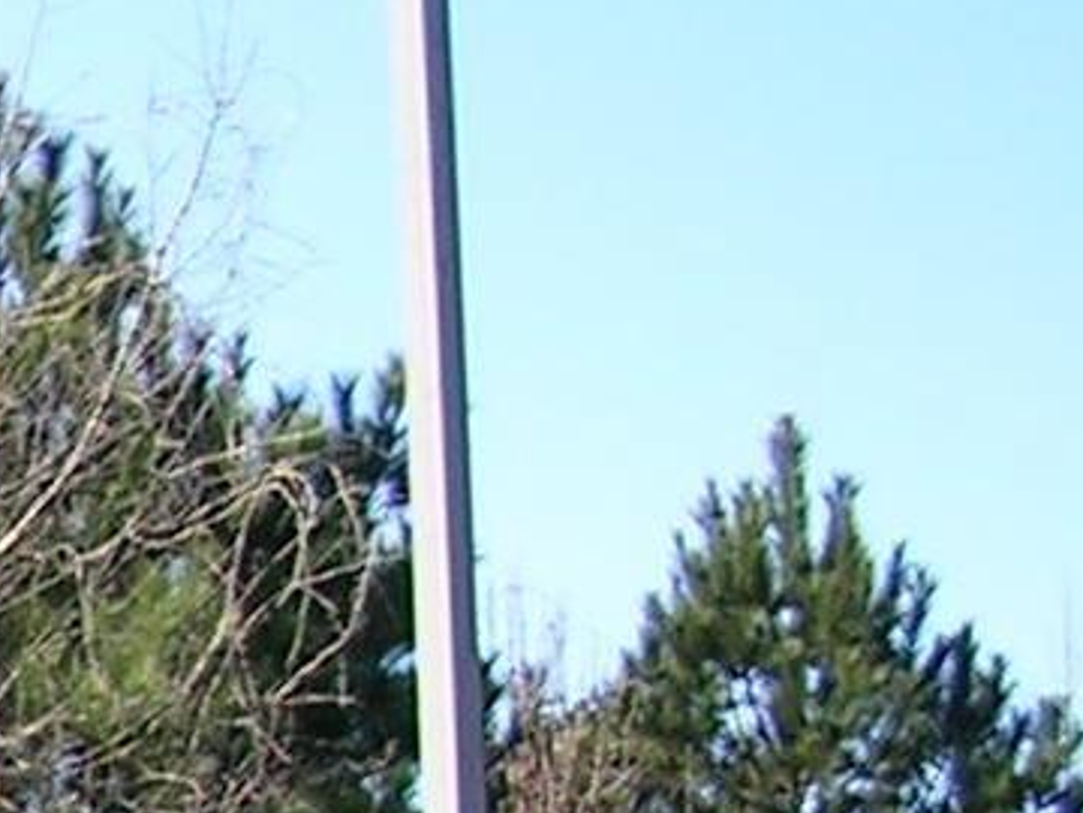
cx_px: -1778
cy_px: 1623
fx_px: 6758
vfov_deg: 6.7
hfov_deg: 8.2
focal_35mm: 216
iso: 50
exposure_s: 1/400
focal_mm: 5.8
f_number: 2.8
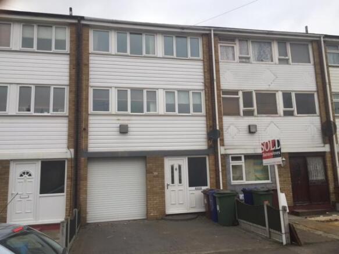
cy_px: 127
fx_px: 284
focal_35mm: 29
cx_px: 170
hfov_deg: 61.7
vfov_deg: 48.2
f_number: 2.2
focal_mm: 4.15
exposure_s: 1/316
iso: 32
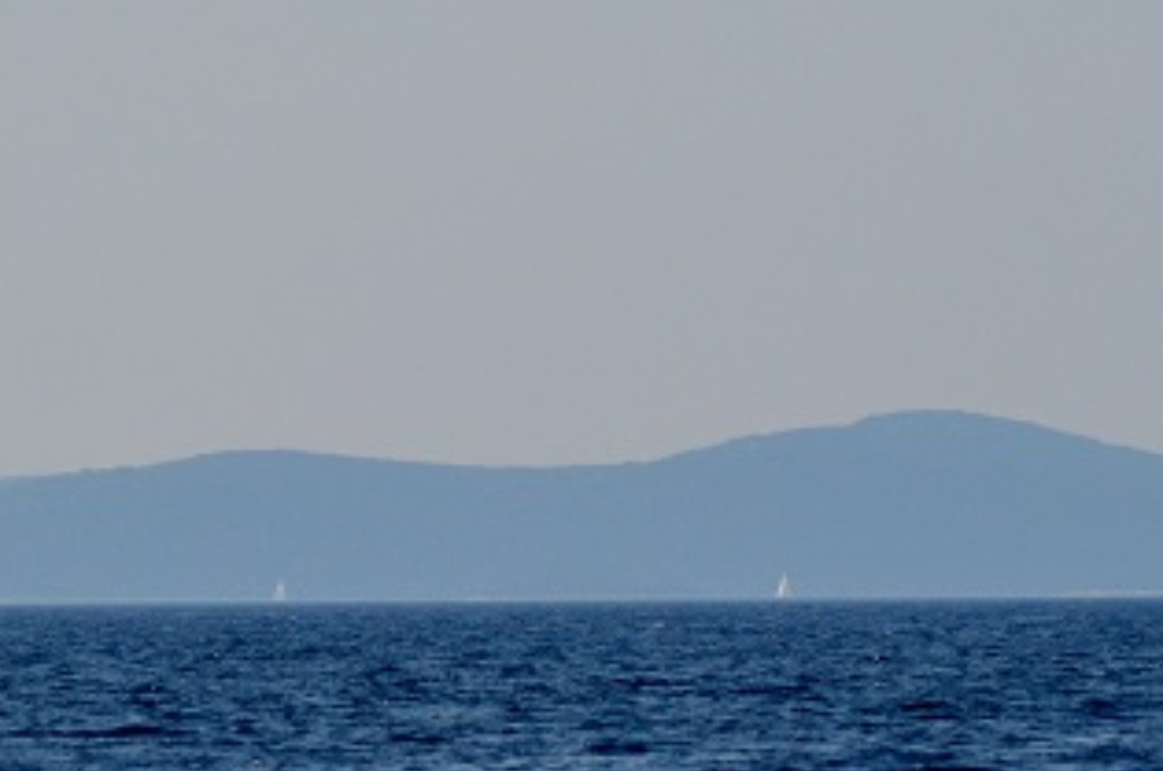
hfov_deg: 4.3
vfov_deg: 2.9
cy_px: 326
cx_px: 1205
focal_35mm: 475
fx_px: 15321
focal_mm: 100
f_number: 4.5
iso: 400
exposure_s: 1/4000
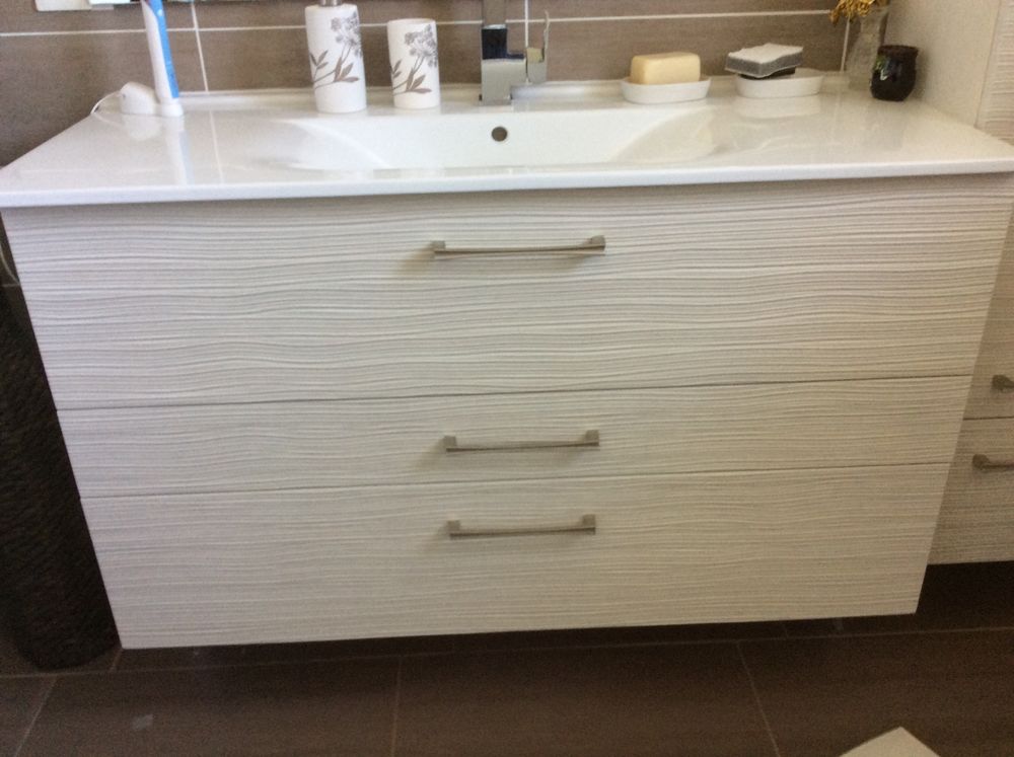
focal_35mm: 32
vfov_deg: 44.1
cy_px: 378
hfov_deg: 56.9
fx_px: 936
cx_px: 507
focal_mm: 3.3
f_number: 2.4
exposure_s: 1/25
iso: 80
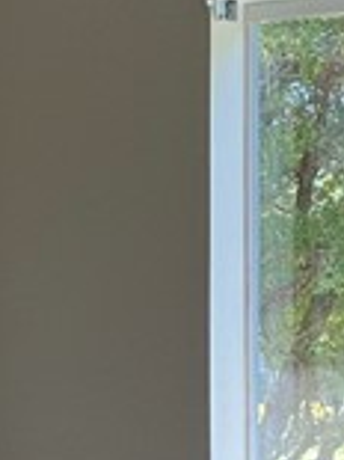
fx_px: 2282
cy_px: 499
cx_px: -199
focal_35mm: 172
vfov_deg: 11.3
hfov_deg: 8.4
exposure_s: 1/161
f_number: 1.6
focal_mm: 5.1
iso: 64
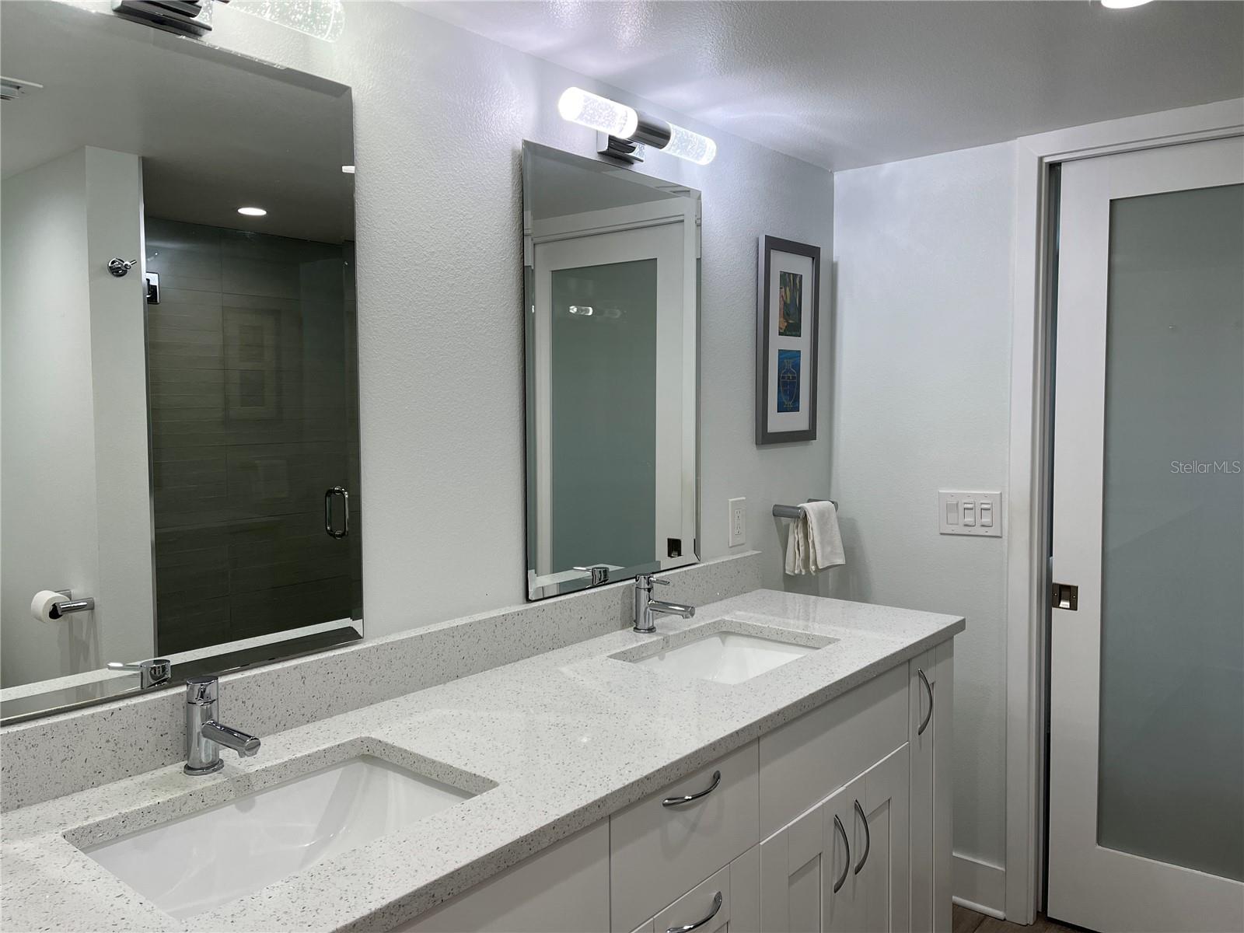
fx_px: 934
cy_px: 466
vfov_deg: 53.1
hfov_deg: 67.3
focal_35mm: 26
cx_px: 622
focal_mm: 5.1
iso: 64
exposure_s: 1/162
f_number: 1.6
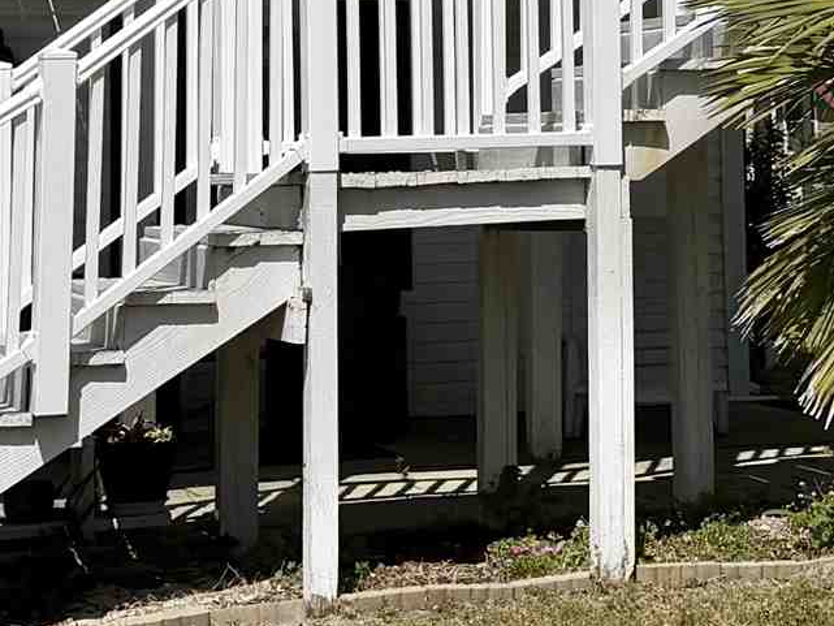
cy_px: -141
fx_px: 2771
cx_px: 624
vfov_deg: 12.6
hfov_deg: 17.0
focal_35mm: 115
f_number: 1.78
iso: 80
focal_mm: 6.76
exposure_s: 1/9091
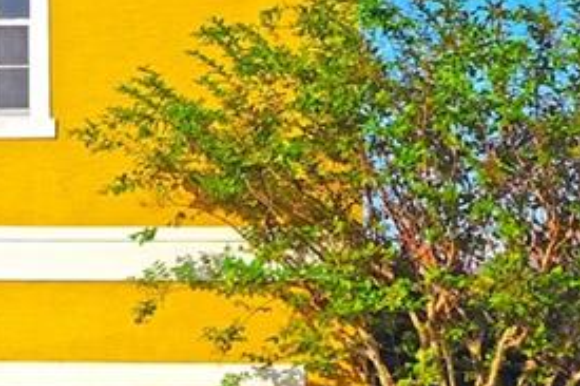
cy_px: 337
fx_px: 1497
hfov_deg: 19.0
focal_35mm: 93
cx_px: -316
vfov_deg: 14.6
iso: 400
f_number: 11
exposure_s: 1/420
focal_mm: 16.6
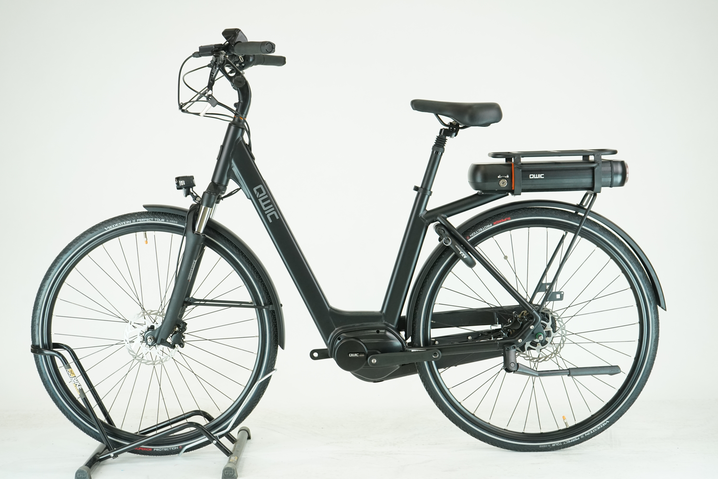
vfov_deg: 25.5
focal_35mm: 53
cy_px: 240
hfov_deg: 37.5
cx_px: 359
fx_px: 1057
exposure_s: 1/200
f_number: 5.6
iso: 1600
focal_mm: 53
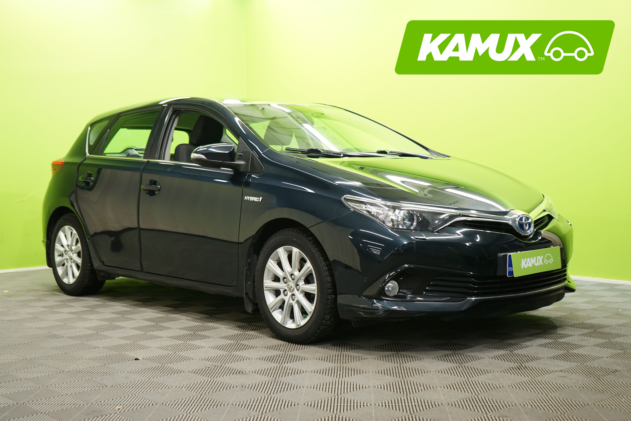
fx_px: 859
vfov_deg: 27.5
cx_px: 316
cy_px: 210
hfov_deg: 40.3
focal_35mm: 49
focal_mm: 49
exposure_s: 1/13
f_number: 5
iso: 400
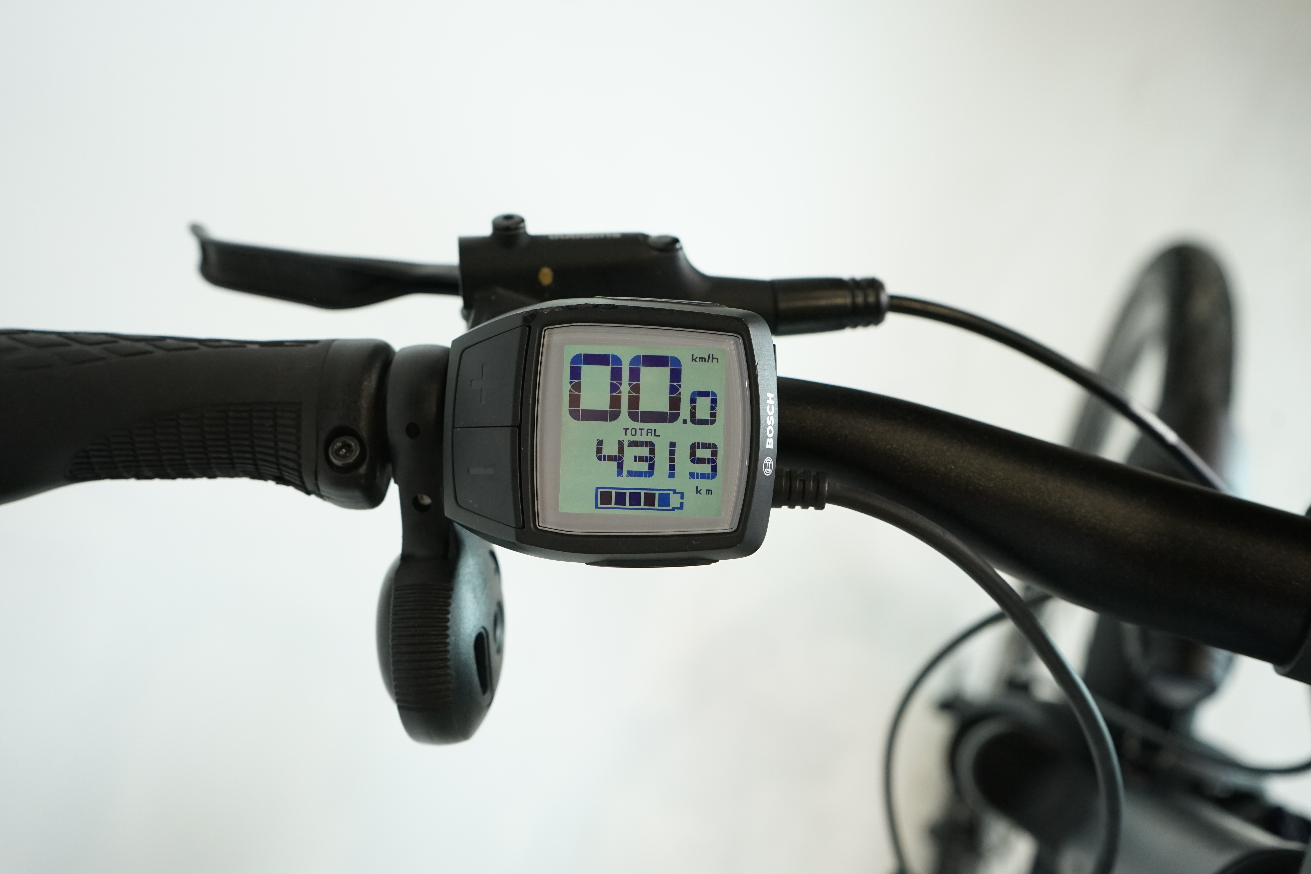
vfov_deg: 35.9
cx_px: 656
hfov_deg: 51.9
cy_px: 437
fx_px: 1347
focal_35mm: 37
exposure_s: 1/200
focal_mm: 37
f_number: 5.6
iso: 2000
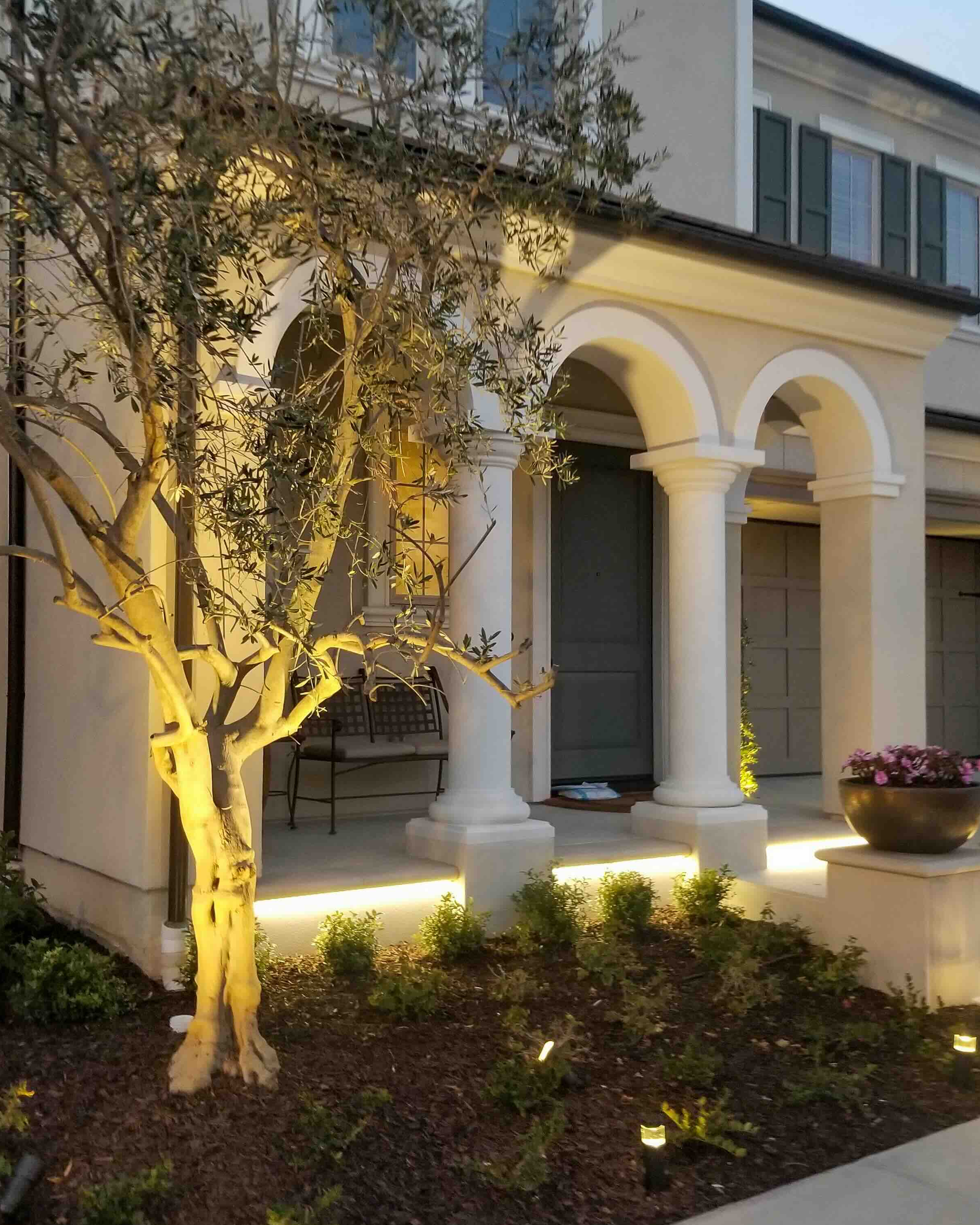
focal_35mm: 34
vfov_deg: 52.8
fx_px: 1233
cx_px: 500
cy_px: 615
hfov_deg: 43.4
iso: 250
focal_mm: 4.25
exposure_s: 1/25
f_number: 1.7
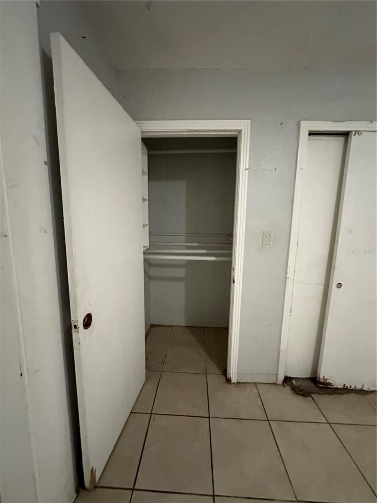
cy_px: 252
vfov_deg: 102.1
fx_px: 203
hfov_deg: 85.7
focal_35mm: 14
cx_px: 188
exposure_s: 1/40
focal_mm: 2.22
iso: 1000
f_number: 2.2
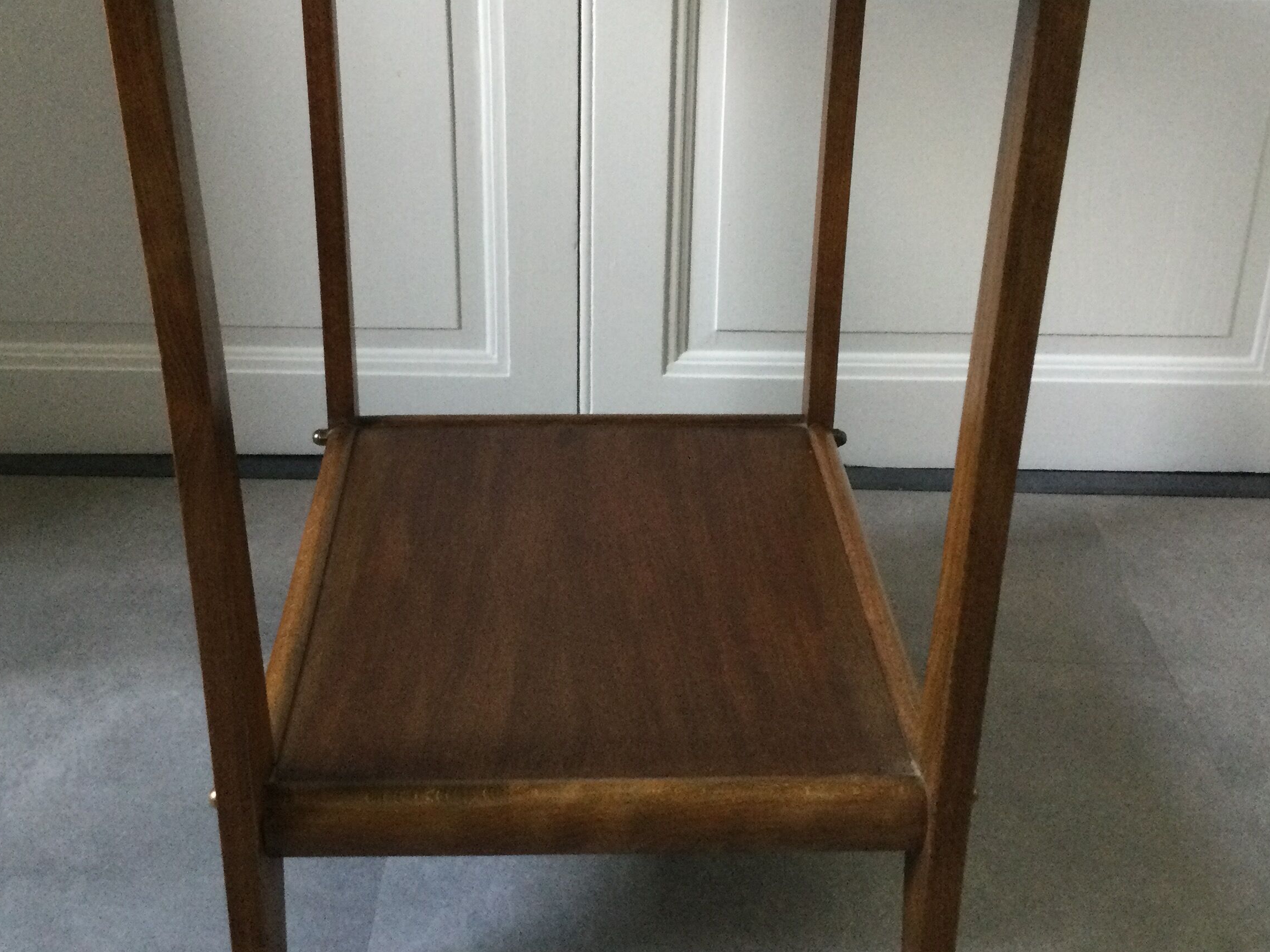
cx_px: 595
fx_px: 1614
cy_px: 393
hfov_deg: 42.9
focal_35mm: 44
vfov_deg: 32.8
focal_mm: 3.3
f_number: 2.4
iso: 200
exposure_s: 1/20
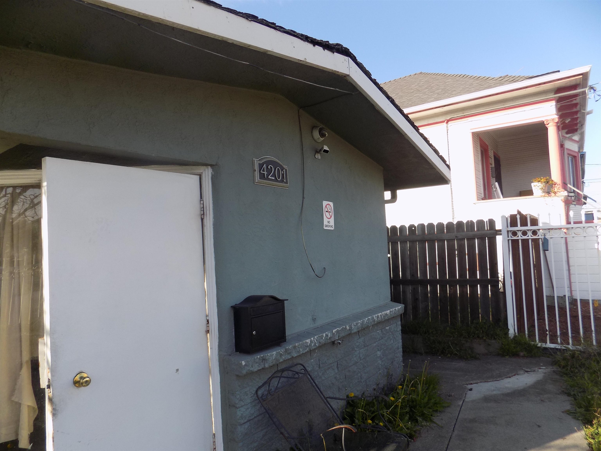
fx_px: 399
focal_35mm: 23
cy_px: 226
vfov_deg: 58.9
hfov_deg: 73.9
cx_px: 300
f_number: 3.1
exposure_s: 1/400
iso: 80
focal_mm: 4
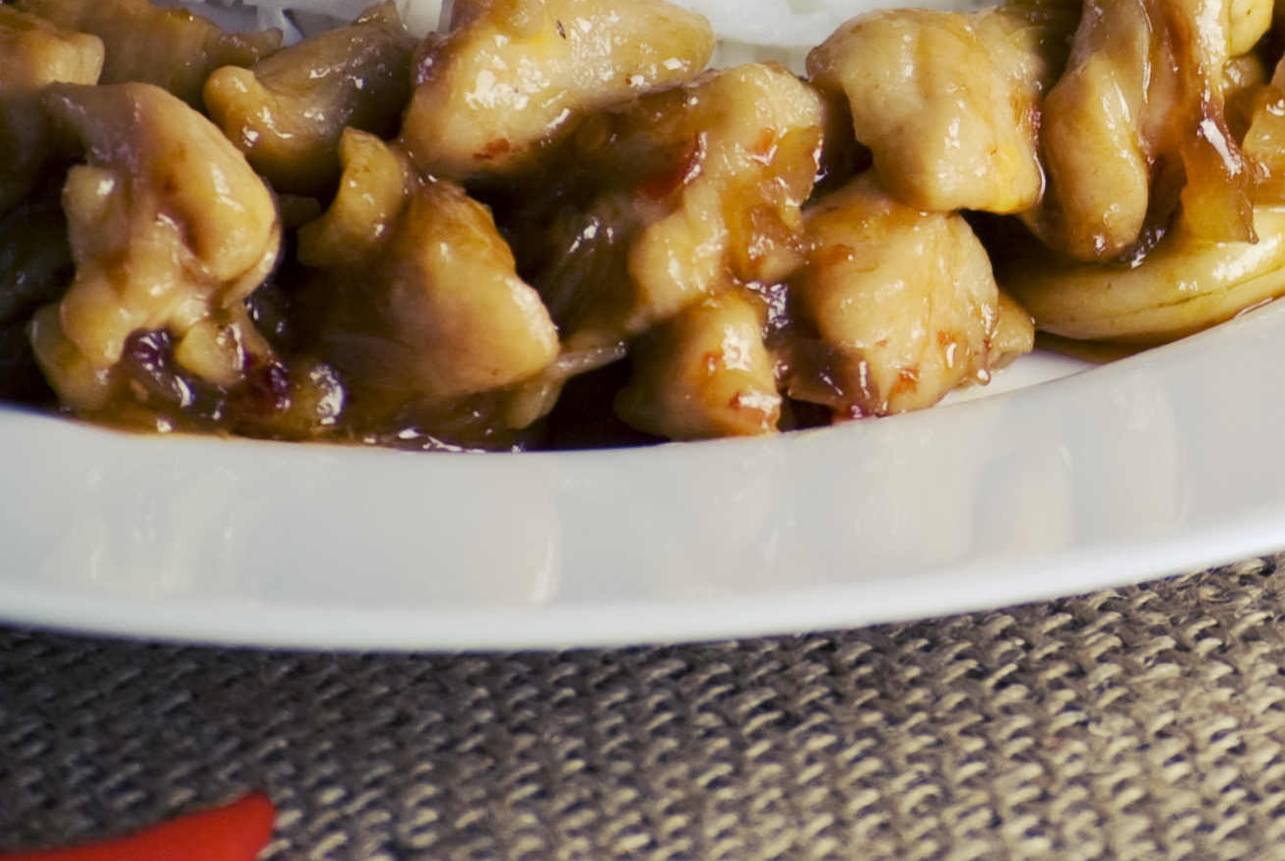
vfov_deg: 3.1
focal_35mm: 445
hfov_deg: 4.6
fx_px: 15905
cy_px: 23
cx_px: 1330
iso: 100
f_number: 4.5
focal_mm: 100
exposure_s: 1/10
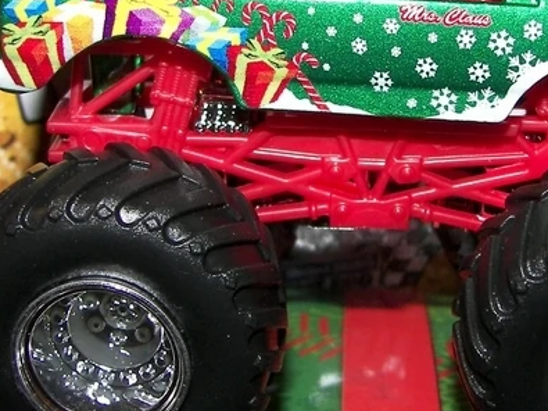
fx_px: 1155
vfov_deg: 20.1
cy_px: 160
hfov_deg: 26.6
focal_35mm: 73
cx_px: 359
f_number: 2.8
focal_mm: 6
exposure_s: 1/30
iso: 100
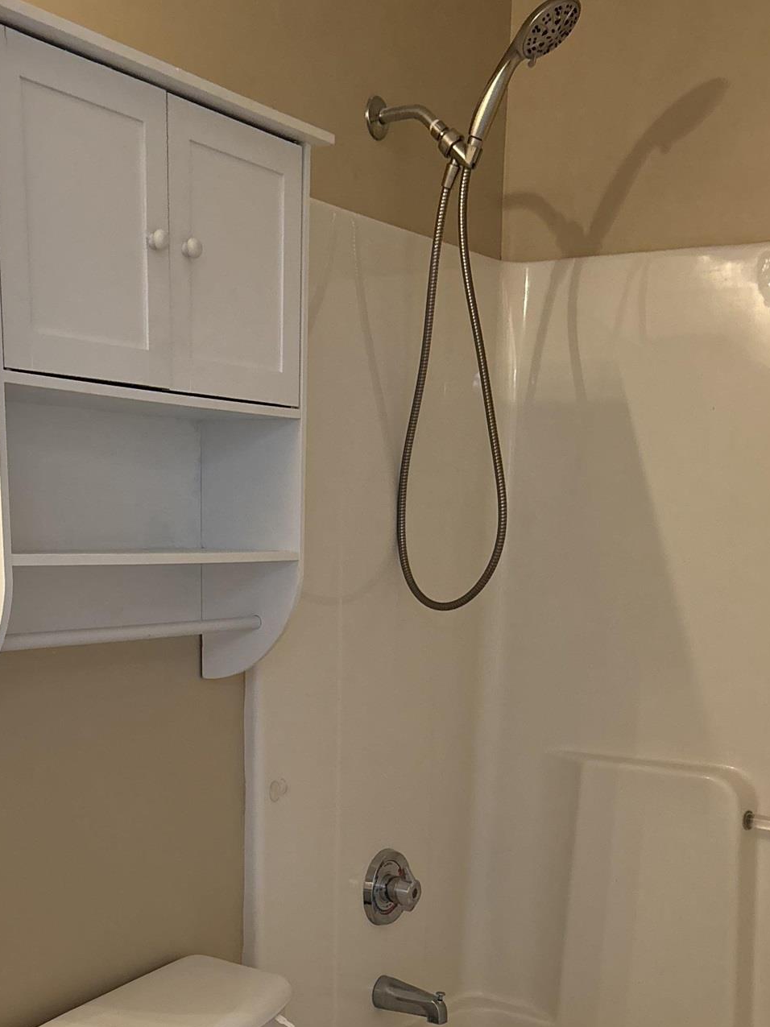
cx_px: 304
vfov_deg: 38.3
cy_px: 876
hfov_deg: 30.8
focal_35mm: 47
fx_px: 1394
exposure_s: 1/60
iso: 320
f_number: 1.6
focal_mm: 5.96
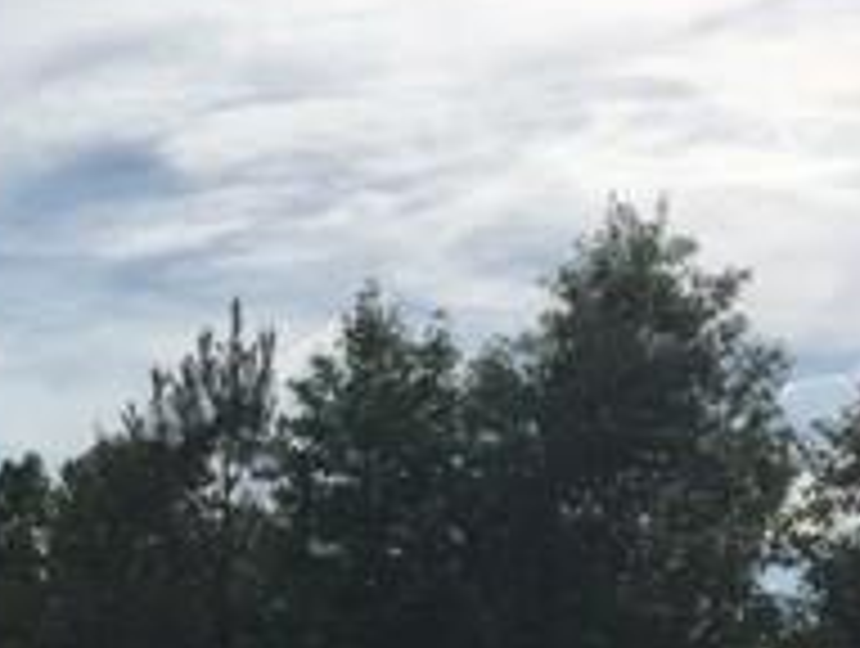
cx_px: 5
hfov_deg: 19.6
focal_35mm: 97
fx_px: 2414
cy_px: 585
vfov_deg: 15.1
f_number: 2.2
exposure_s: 1/4808
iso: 25
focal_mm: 4.15
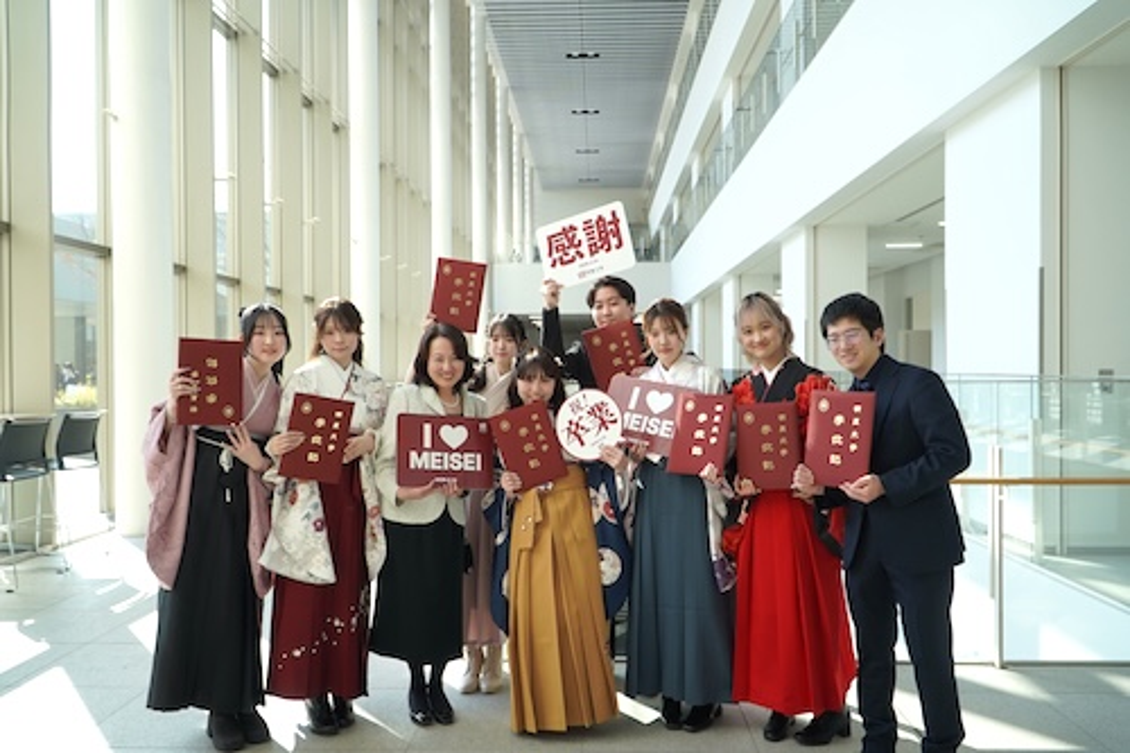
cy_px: 376
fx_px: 847
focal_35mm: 27
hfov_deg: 67.4
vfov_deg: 47.9
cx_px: 565
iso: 100
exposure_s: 1/160
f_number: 4
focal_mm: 18
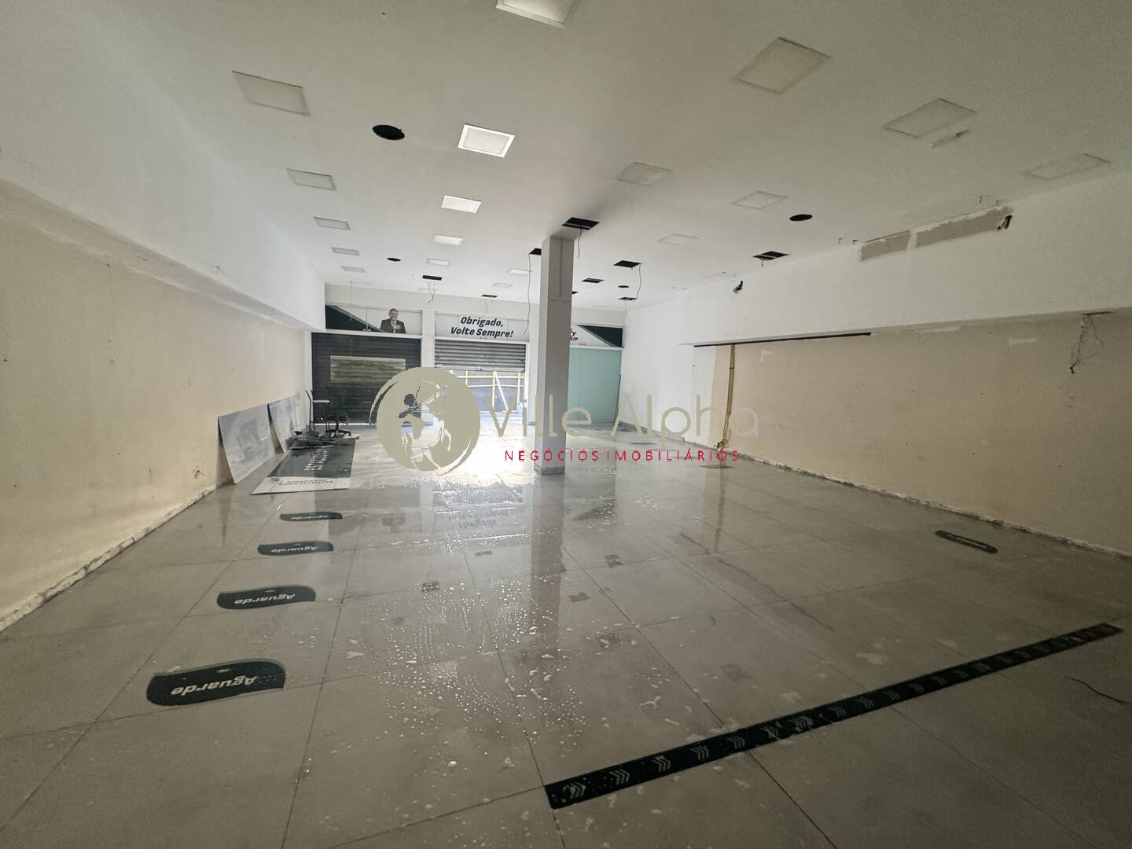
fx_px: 458
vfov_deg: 85.7
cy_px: 424
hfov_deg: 102.1
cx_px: 566
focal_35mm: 14
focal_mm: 2.22
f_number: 2.2
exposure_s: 1/70
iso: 320
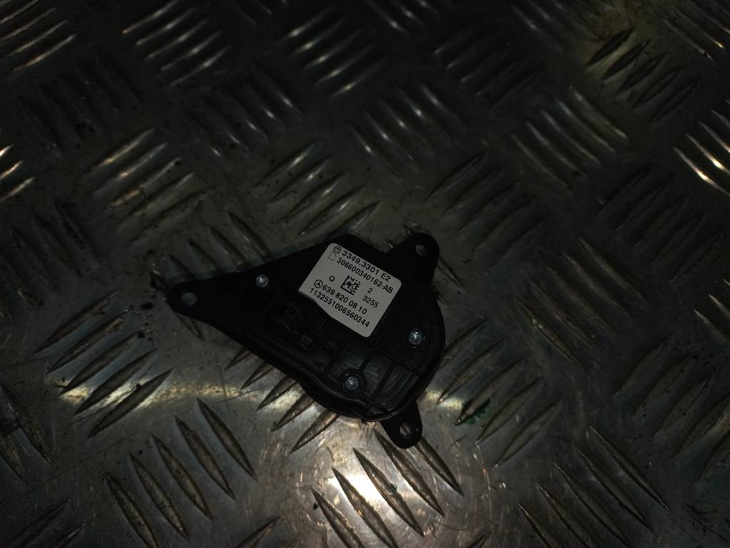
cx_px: 365
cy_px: 274
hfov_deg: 69.4
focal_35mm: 25
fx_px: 527
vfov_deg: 54.9
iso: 25
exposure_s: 1/409
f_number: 1.8
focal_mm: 4.6
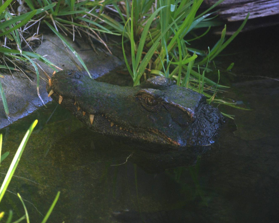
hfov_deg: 5.9
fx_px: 2722
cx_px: 152
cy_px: 112
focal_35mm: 330
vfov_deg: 4.7
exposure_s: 1/160
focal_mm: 195
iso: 400
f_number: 4.8
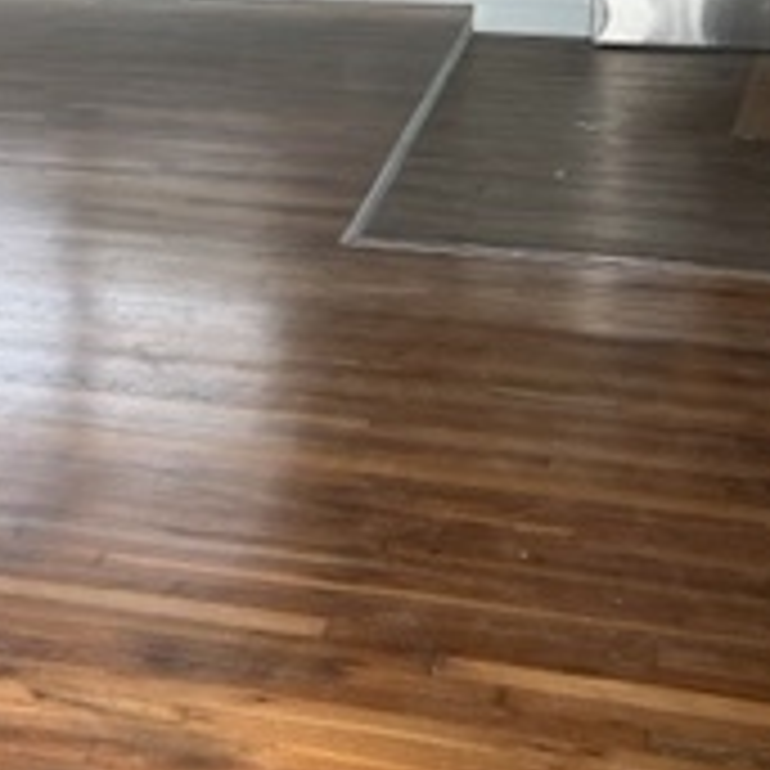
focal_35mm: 86
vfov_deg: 19.5
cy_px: -18
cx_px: -27
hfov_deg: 19.5
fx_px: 2164
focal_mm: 5.7
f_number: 1.5
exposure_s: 1/148
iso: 40
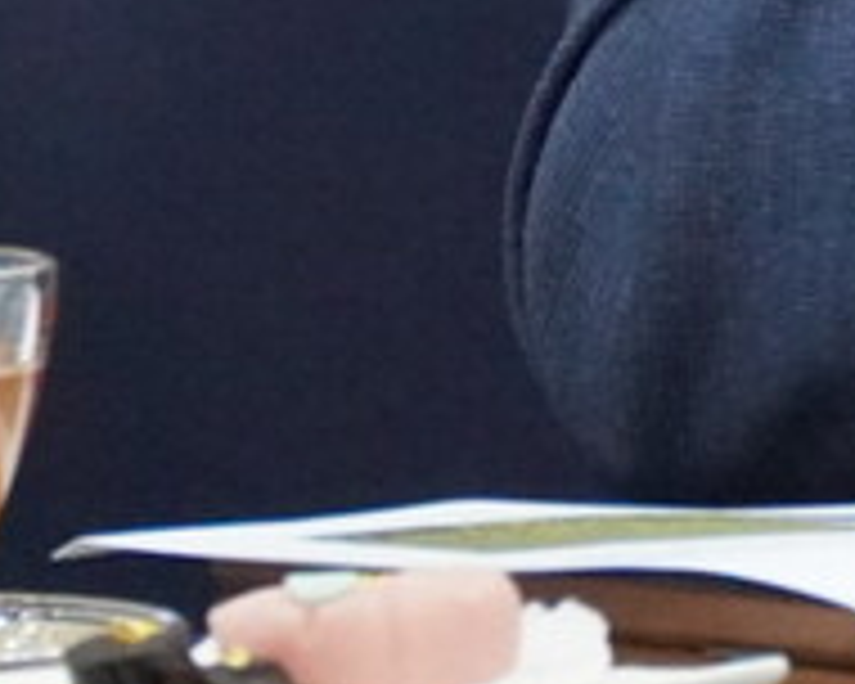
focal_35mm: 2306
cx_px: 1138
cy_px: -889
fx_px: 58357
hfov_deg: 0.8
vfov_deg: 0.7
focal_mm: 243
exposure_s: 1/160
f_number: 6.3
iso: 6400
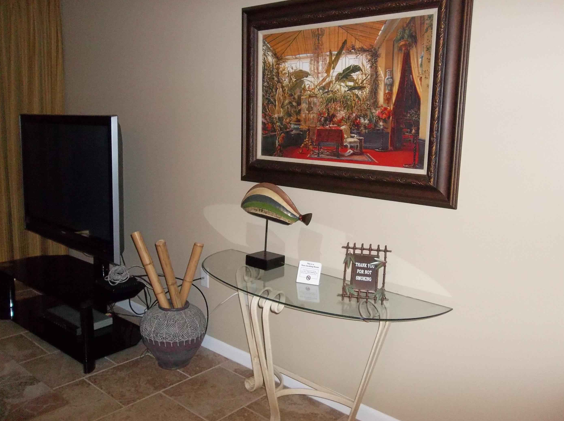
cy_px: 206
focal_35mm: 29
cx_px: 278
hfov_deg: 61.7
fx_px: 472
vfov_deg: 48.1
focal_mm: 4.9
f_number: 3.5
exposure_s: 1/30
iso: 320
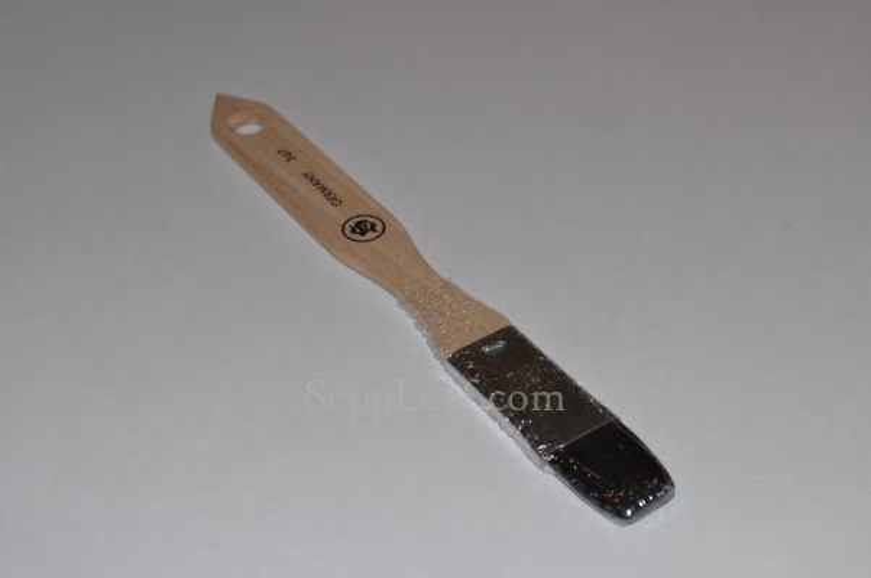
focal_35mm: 72
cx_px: 436
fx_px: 1740
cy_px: 289
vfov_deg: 18.9
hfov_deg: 28.1
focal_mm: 48
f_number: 9
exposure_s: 1/160
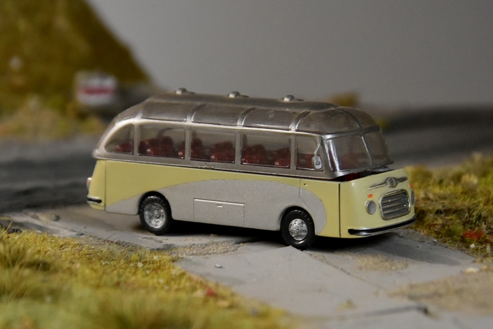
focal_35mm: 99
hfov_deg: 20.6
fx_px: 1355
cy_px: 164
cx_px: 246
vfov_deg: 13.8
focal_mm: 66
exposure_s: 1/125
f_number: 5.3
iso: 1800
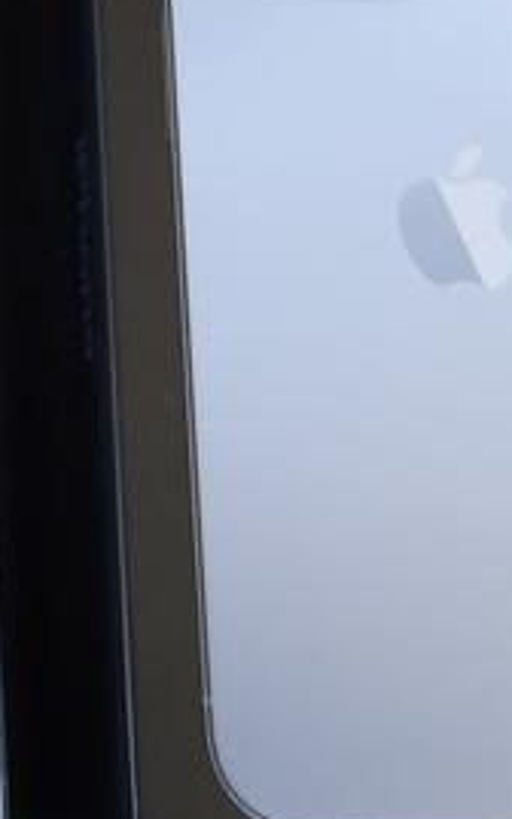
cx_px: -445
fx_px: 2591
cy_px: -67
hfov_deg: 10.5
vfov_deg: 17.4
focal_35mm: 116
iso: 200
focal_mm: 5.4
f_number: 1.8
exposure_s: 1/120
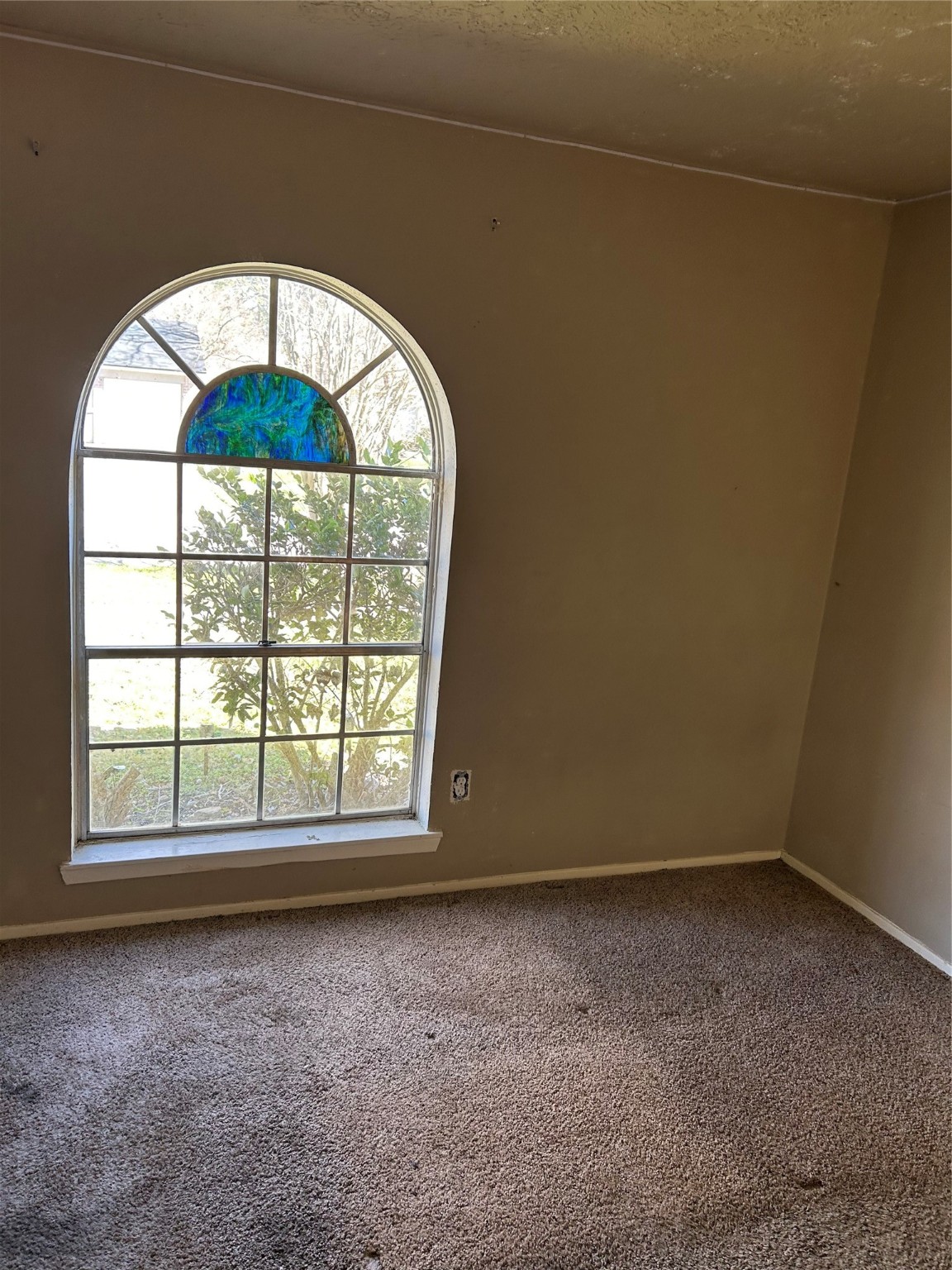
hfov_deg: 53.1
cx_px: 476
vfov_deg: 67.3
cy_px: 635
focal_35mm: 26
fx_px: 953
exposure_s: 1/121
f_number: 1.5
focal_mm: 5.7
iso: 50
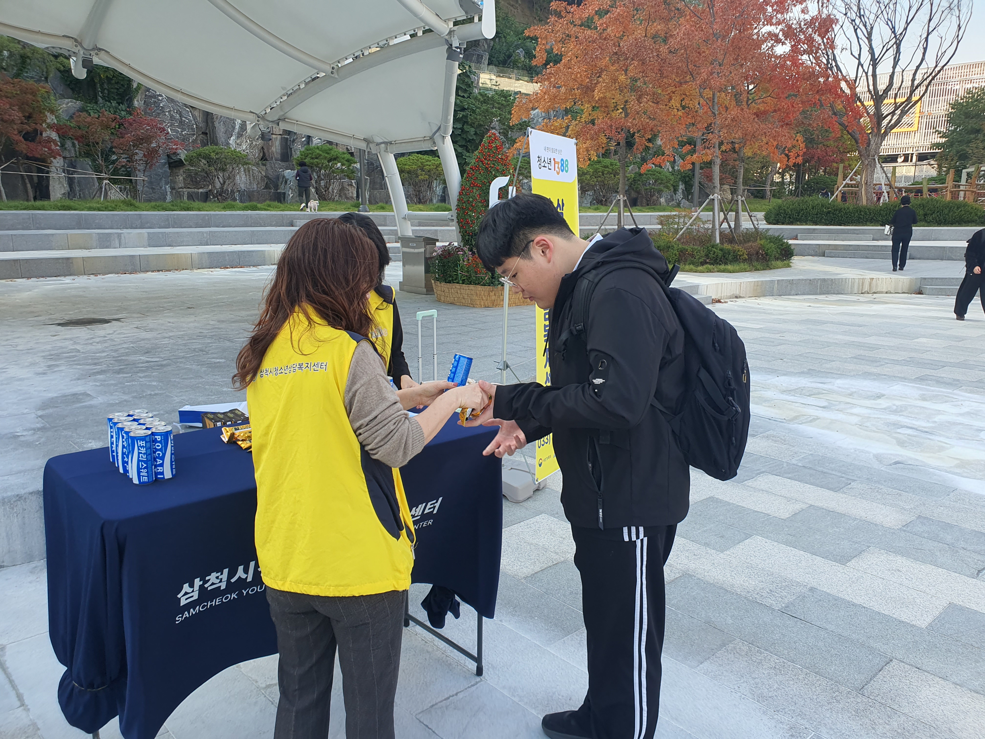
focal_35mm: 26
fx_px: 740
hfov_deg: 67.3
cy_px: 370
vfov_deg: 53.1
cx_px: 492
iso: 50
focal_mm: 4.3
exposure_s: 1/239
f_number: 2.4
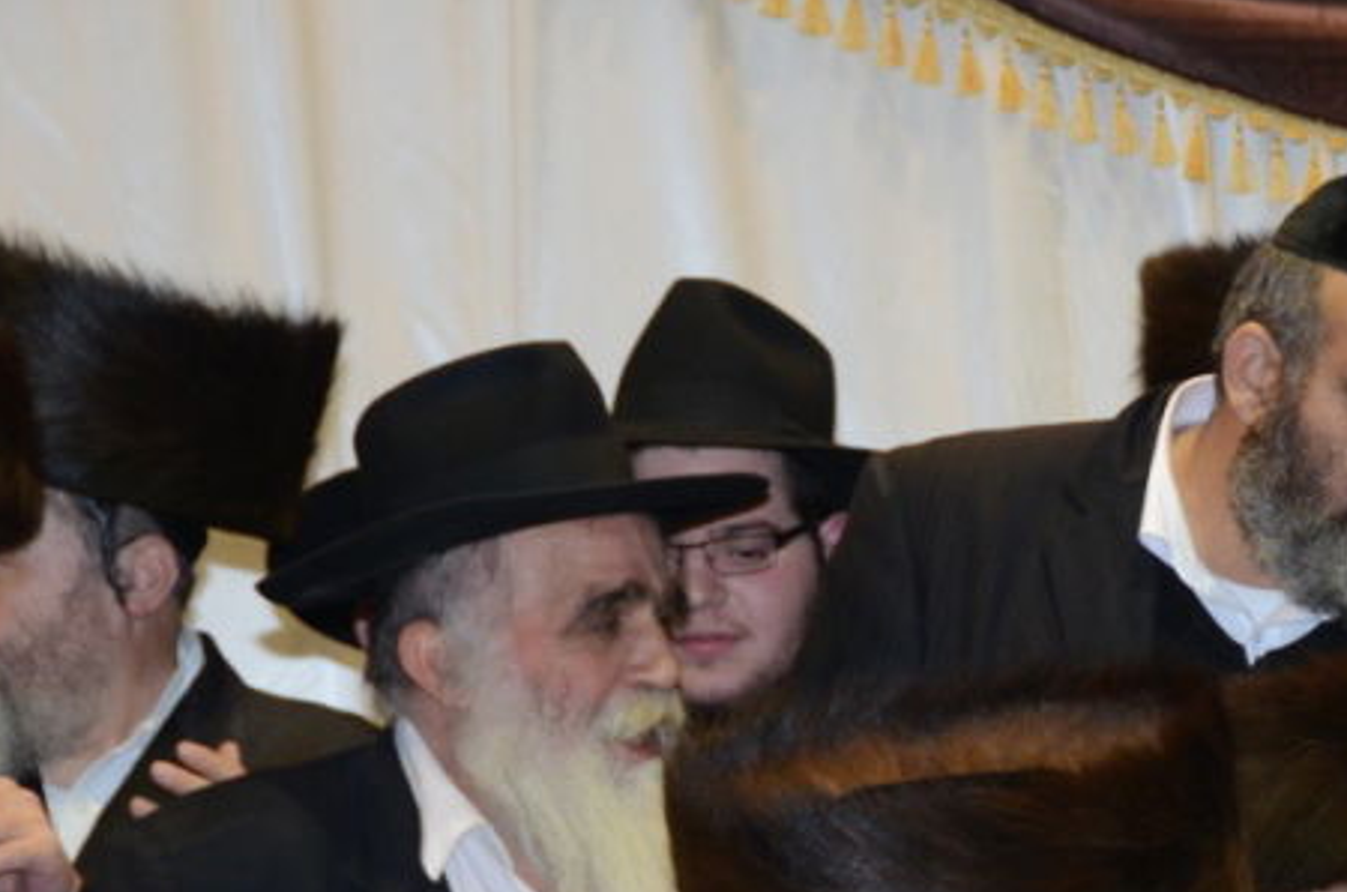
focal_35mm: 239
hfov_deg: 8.6
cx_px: 1356
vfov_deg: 5.7
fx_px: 8924
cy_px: 937
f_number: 5.6
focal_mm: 70
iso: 1250
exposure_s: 1/125
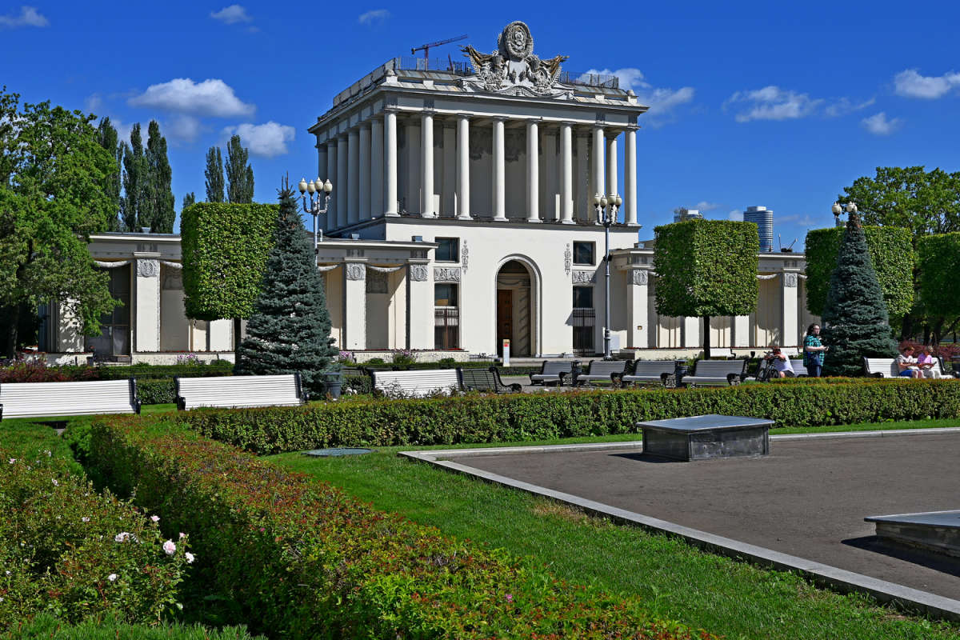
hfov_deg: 46.4
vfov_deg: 31.9
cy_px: 320
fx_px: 1120
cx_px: 480
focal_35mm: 42
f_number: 8
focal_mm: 28
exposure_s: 1/400
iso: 100
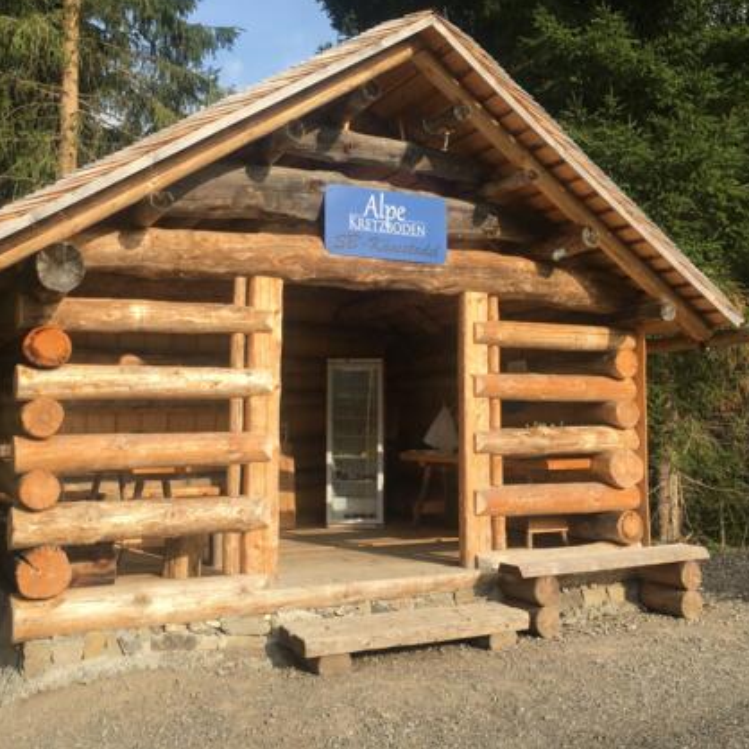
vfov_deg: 46.0
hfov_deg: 46.0
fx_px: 881
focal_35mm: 36
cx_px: 368
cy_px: 357
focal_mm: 4.15
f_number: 2.2
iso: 25
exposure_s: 1/705
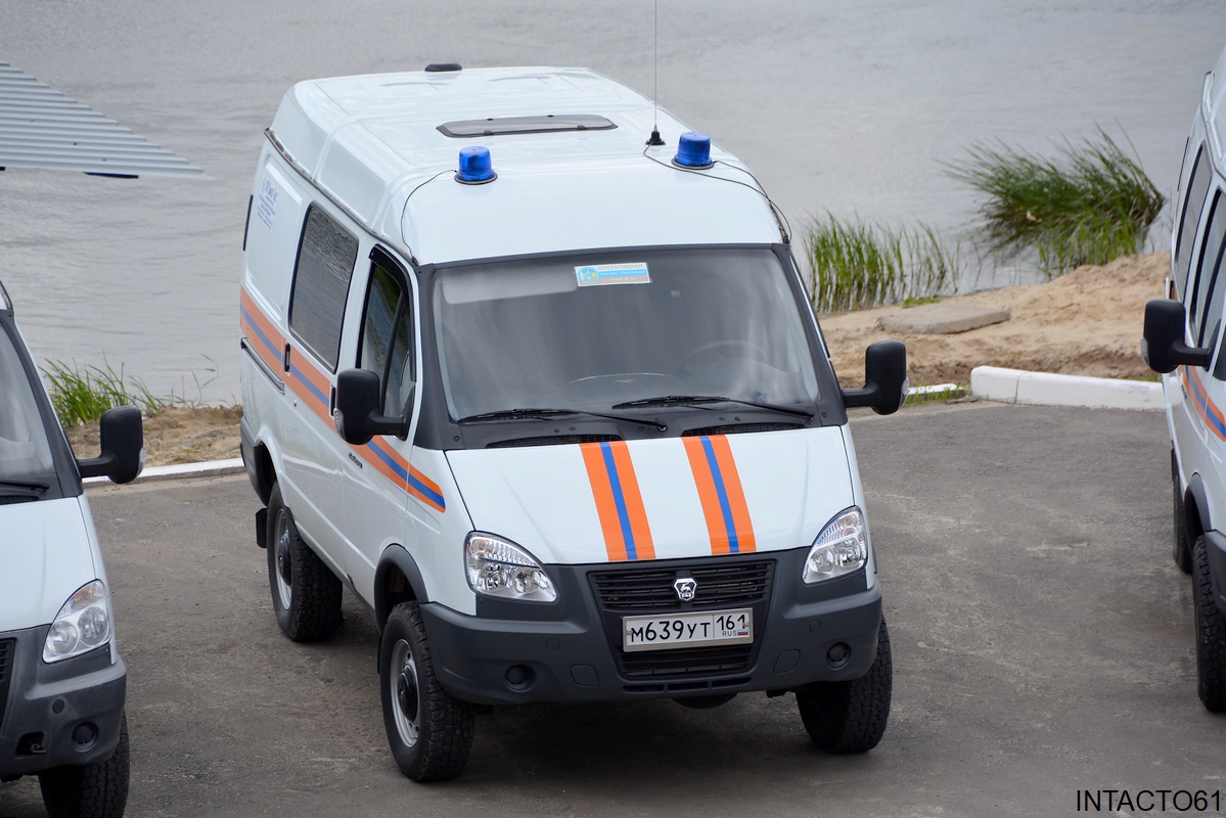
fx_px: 7919
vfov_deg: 5.9
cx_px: 613
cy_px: 409
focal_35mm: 232
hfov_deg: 8.9
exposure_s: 1/640
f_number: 6.3
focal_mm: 155
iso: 200
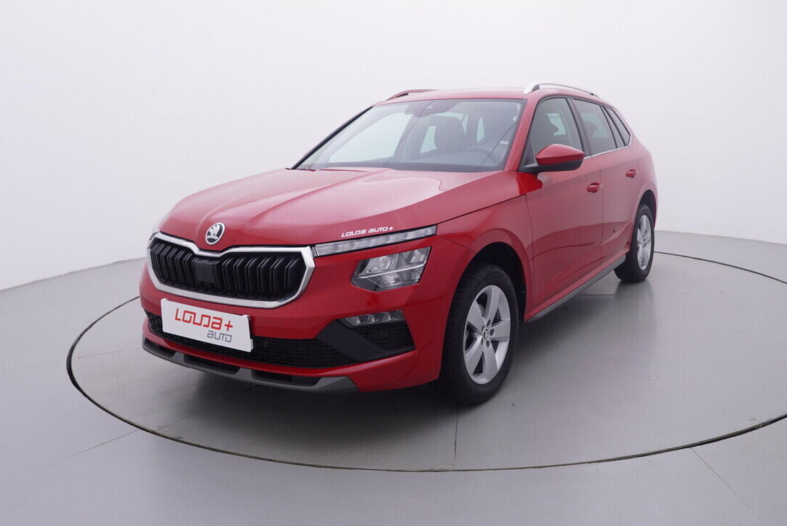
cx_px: 463
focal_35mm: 30
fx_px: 649
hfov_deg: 62.0
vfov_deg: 43.9
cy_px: 211
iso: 200
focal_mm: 15
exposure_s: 1/80
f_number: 5
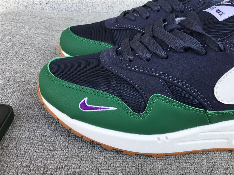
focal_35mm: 31
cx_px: 117
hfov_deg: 58.4
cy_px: 88
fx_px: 210
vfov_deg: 45.4
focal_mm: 3.3
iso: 25
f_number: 2.4
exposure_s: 1/142
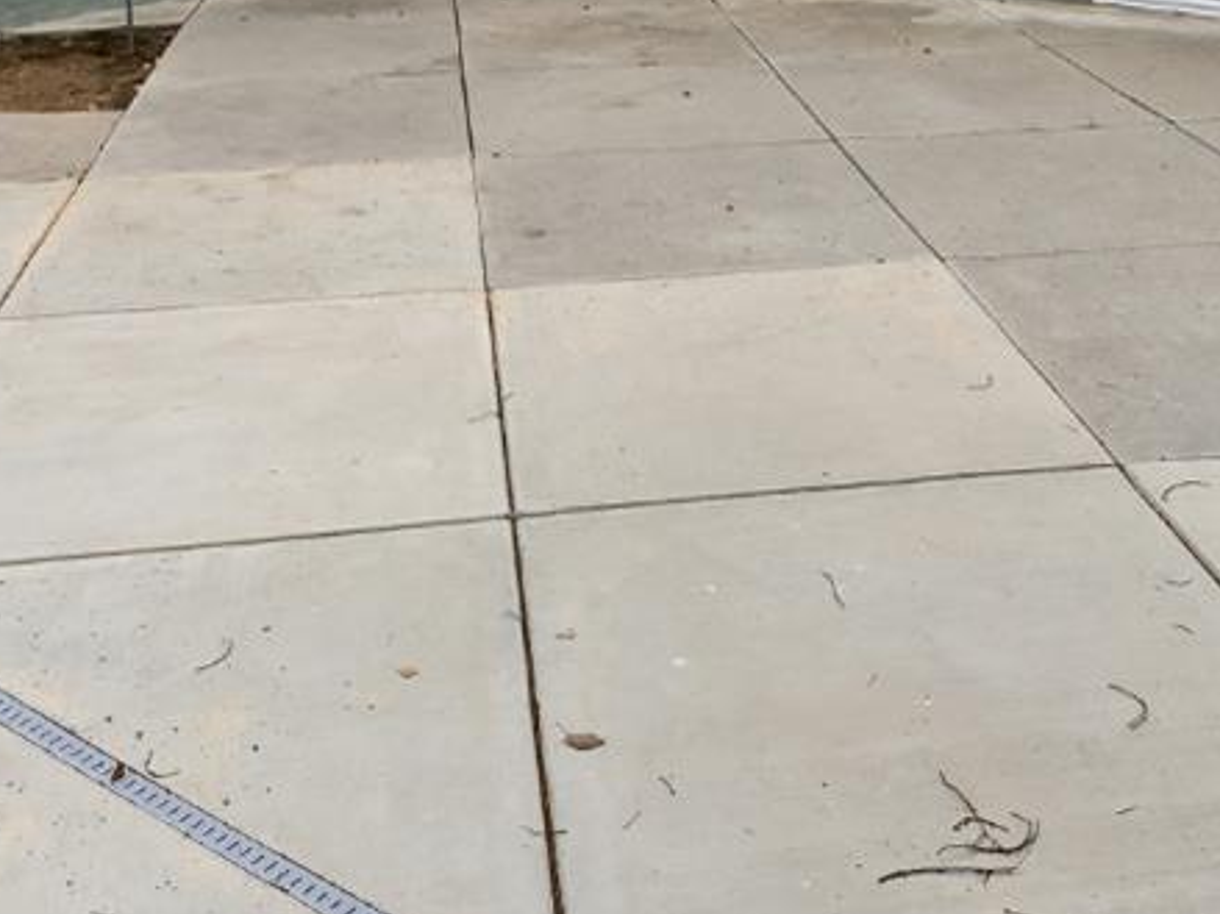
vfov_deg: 27.1
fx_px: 1621
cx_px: 706
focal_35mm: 46
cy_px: -231
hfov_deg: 41.1
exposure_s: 1/60
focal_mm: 14
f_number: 4
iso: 250
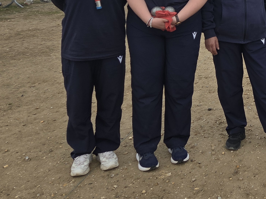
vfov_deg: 21.7
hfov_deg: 27.9
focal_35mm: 63
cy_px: -37
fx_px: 484
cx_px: 295
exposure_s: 1/4187
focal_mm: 5.4
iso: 80
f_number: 1.8
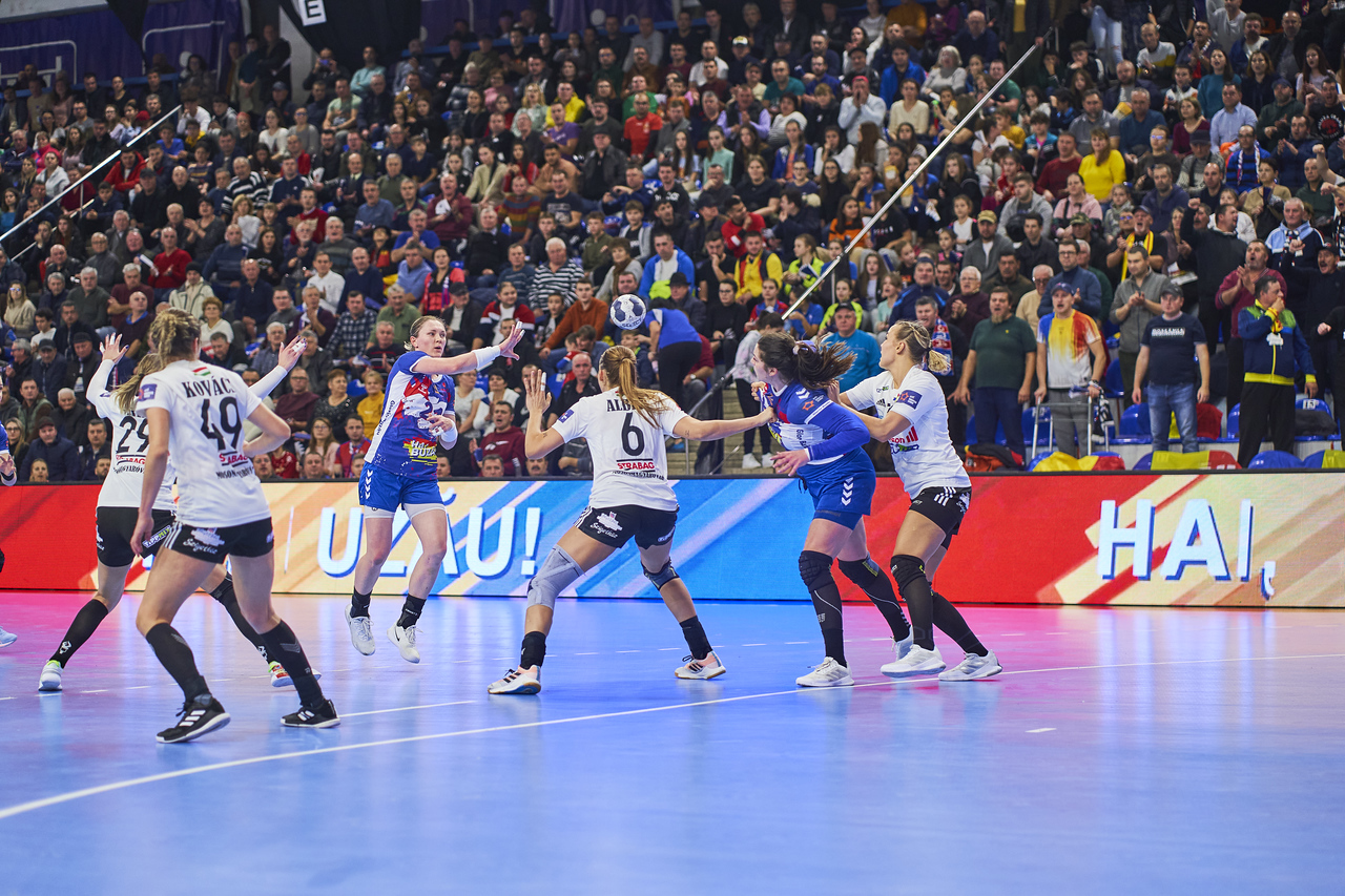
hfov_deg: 23.9
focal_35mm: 85
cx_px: 672
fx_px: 3175
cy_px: 448
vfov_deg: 16.1
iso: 1600
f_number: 2.2
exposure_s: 1/1250
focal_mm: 85
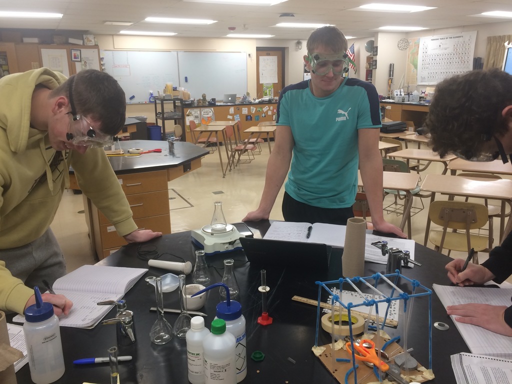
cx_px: 256
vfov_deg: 48.2
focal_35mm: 29
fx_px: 429
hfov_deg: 61.7
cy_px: 192
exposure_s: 1/30
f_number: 2.2
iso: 40
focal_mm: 4.15
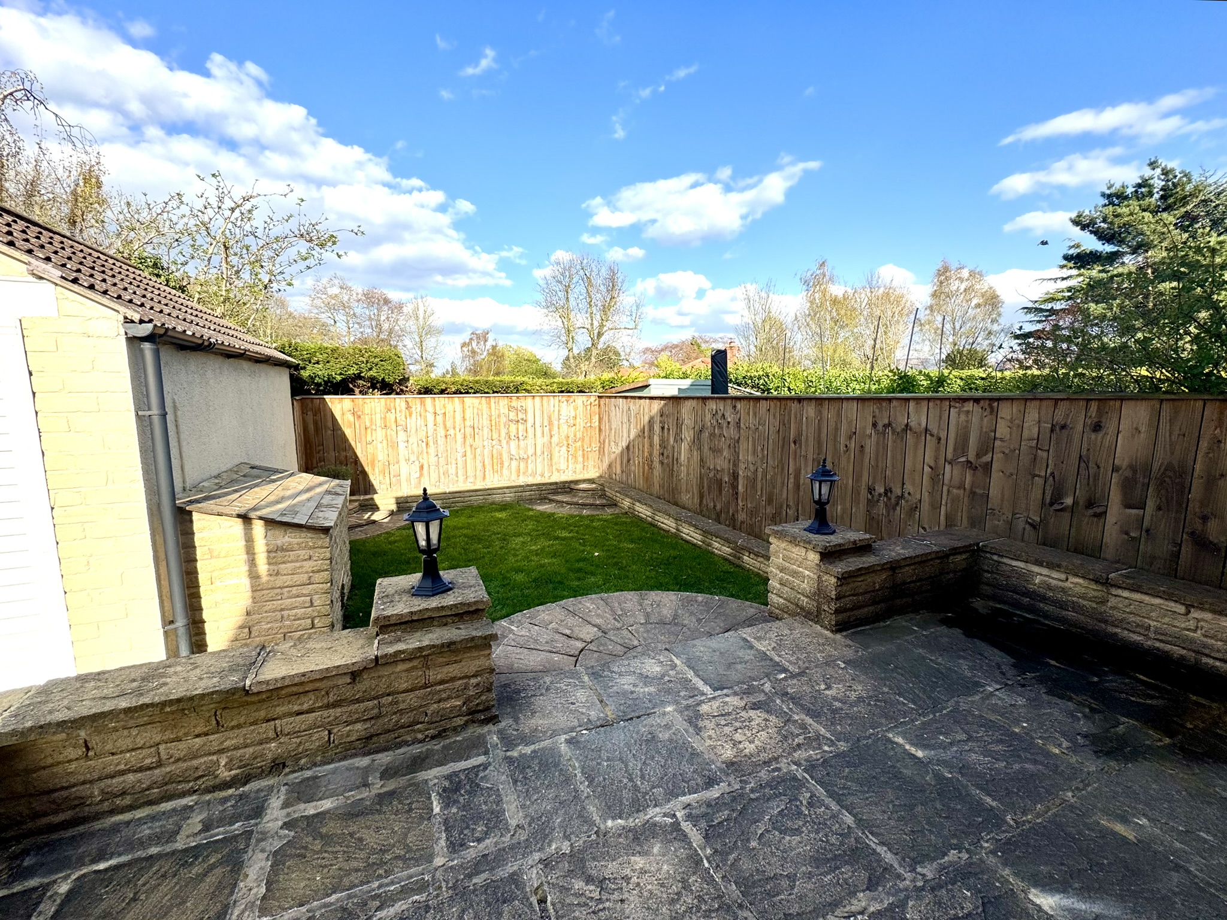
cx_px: 614
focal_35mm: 14
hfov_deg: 102.1
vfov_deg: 85.7
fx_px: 496
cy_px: 460
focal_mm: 2.22
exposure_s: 1/1143
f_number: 2.2
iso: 50
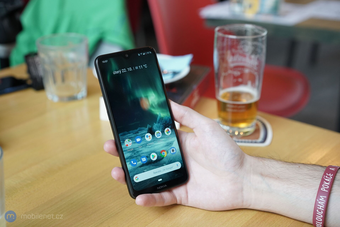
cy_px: 114
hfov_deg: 36.2
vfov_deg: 24.6
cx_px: 170
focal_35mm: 55
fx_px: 519
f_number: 4
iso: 2500
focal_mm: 55
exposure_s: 1/160
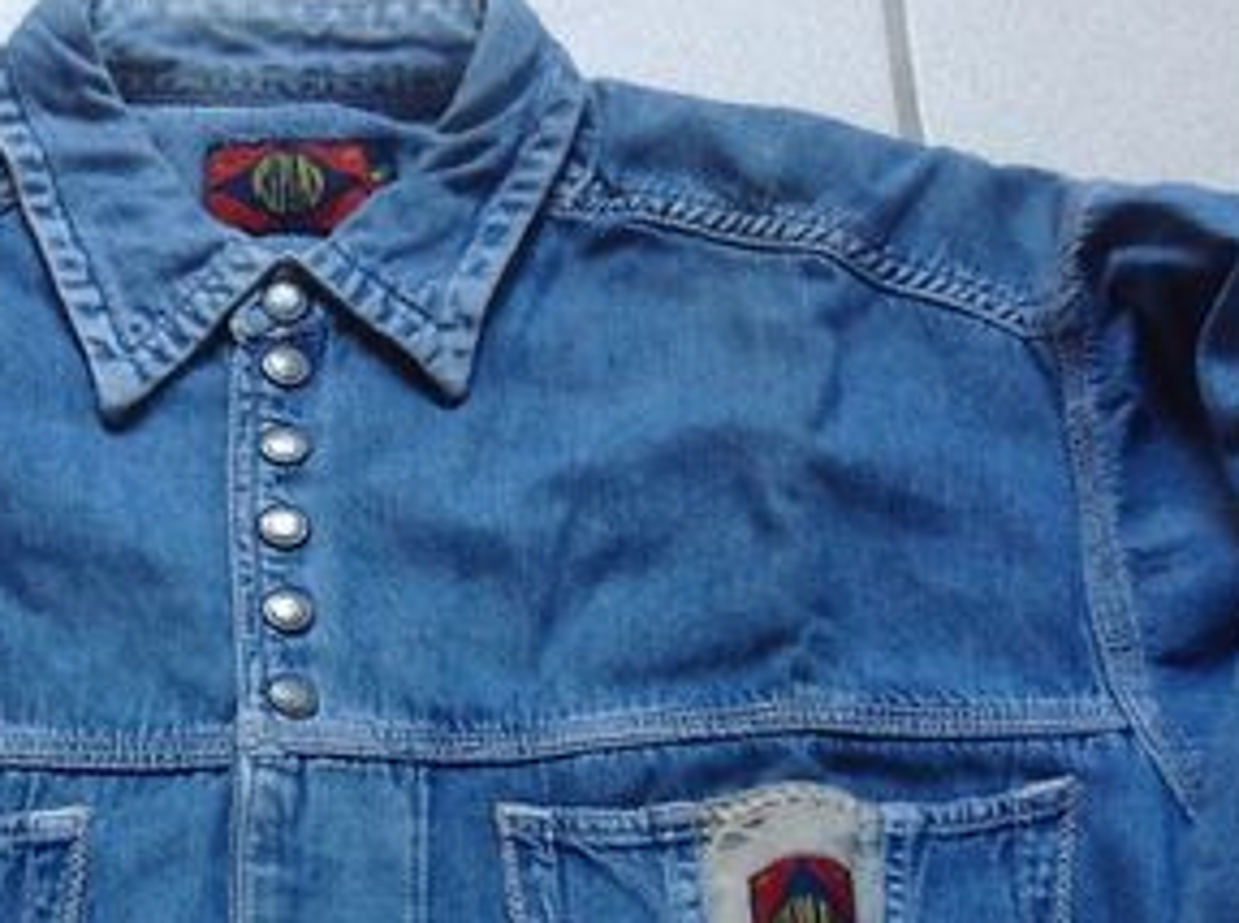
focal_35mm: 122
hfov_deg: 16.1
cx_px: 281
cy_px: 1503
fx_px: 4358
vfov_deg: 11.5
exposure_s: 1/24
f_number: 2.4
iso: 50
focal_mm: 4.28
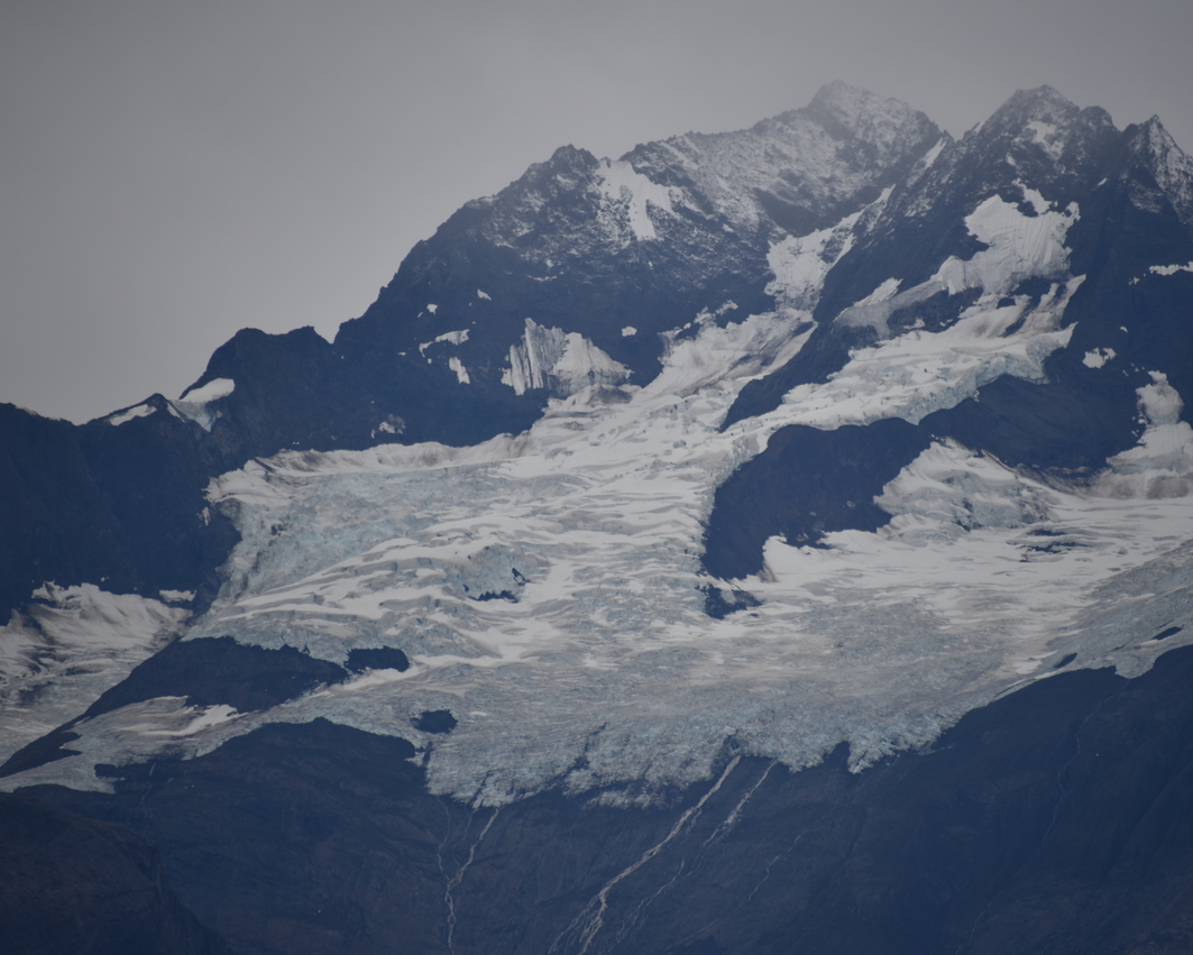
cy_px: 477
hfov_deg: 5.7
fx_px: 11973
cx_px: 663
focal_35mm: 339
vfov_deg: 4.6
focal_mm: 300
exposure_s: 1/640
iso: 160
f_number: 5.6
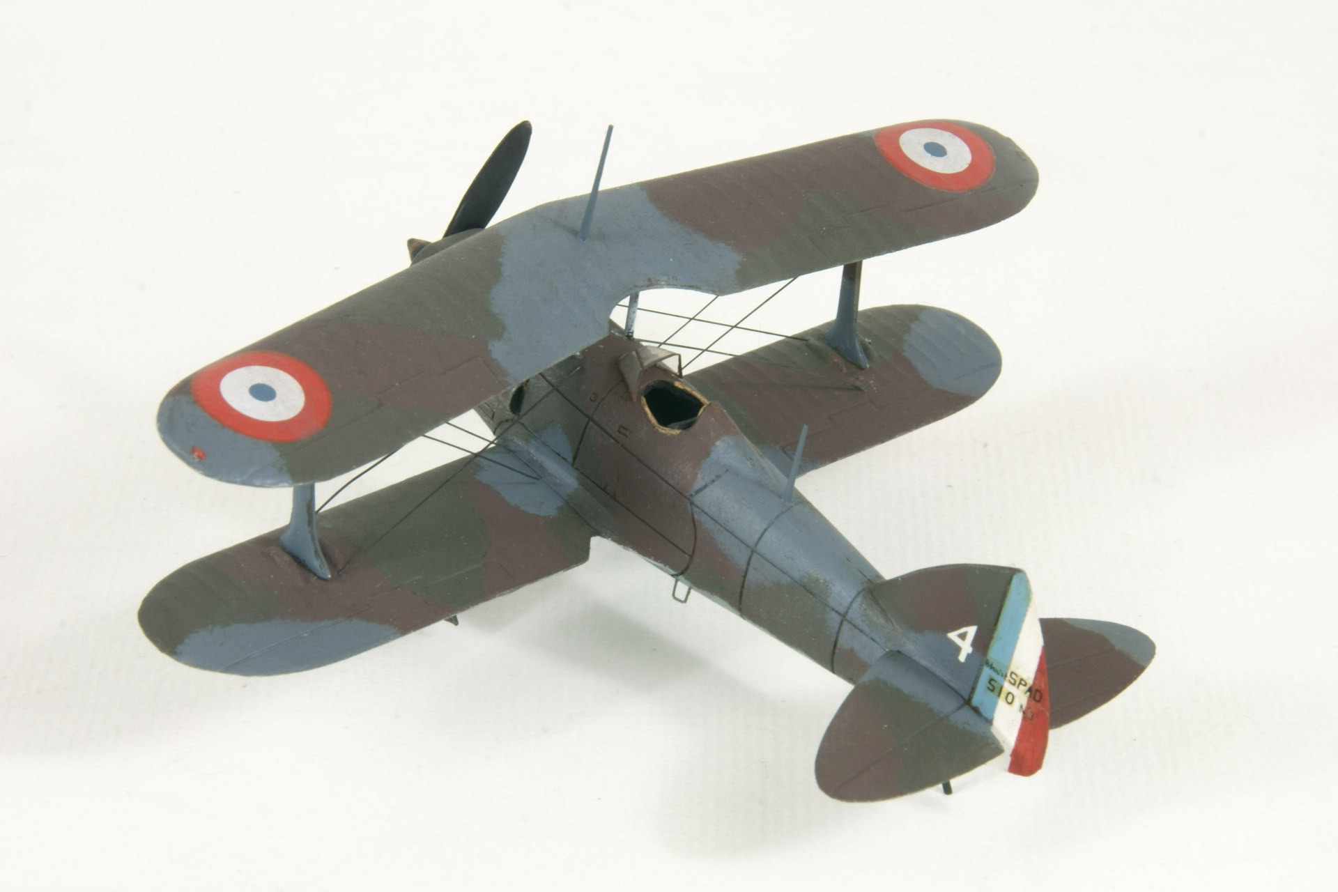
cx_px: 669
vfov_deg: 9.1
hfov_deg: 13.7
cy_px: 446
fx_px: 5575
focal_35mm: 150
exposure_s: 3.2
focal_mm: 100
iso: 80
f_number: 29
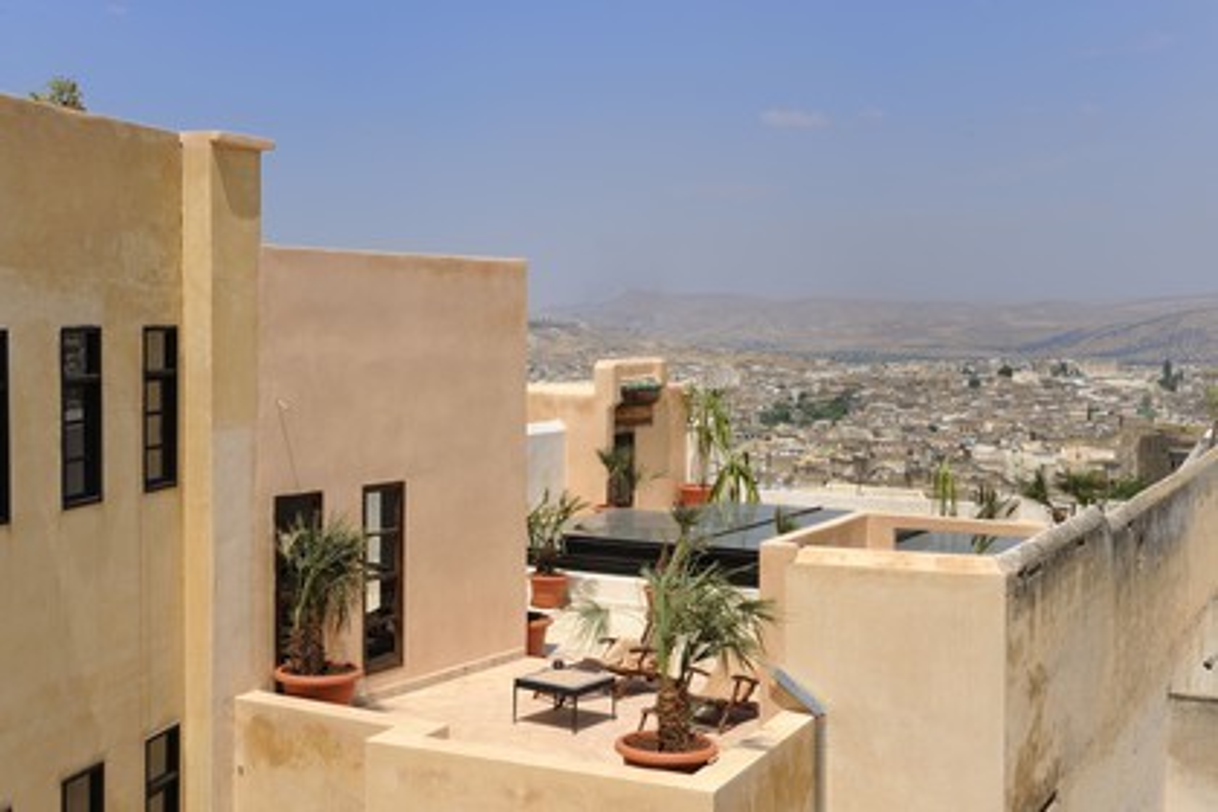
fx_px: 1692
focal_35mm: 50
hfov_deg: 39.6
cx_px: 609
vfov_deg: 27.0
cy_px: 406
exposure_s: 1/160
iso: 200
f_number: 16
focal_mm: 50
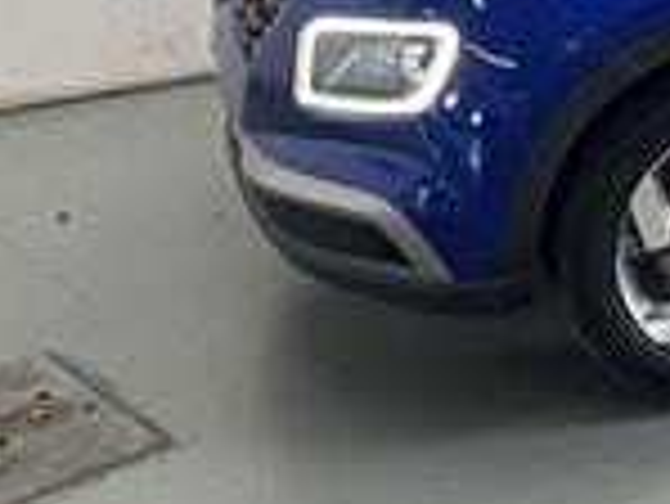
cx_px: 1088
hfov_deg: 18.8
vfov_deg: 16.2
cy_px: -90
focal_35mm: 88
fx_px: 1705
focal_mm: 5.7
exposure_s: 1/120
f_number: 1.5
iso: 100
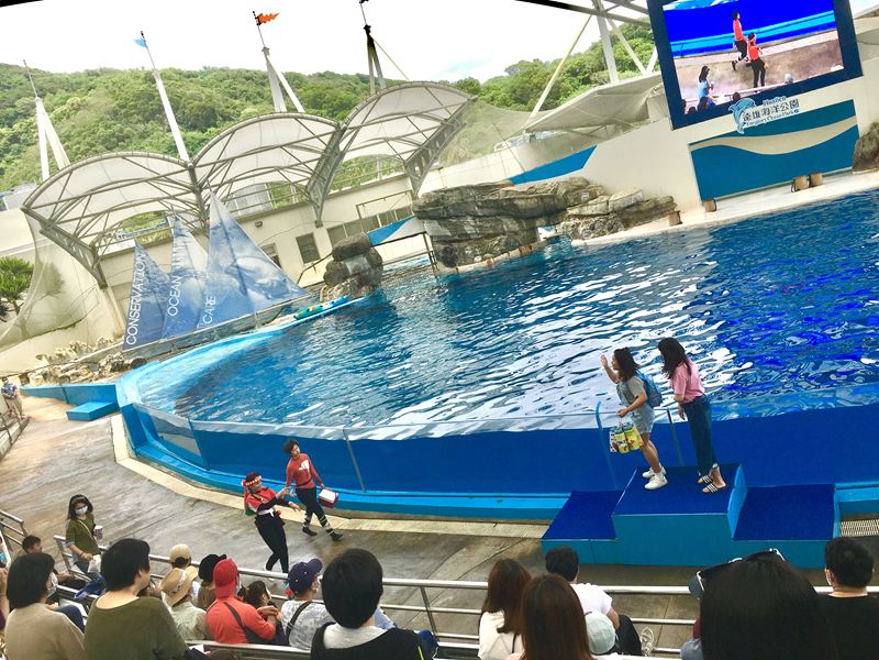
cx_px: 440
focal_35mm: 29
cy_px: 330
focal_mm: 4.15
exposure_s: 1/1054
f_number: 2.2
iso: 25
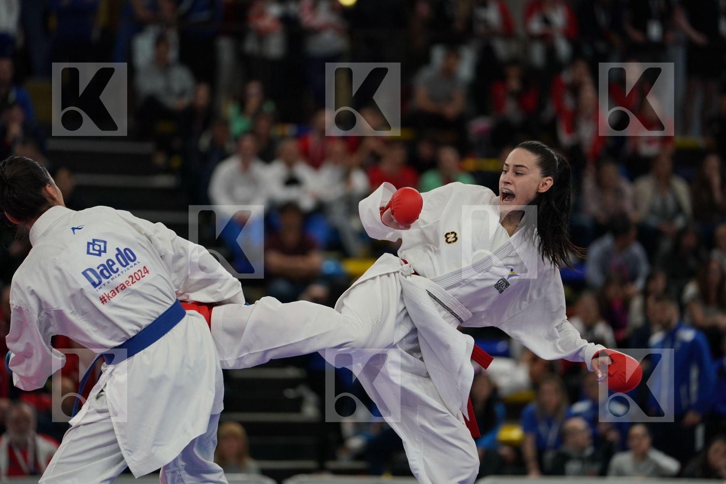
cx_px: 363
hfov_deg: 10.3
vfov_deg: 6.9
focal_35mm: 200
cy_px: 242
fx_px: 4033
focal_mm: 200
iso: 1600
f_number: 2.8
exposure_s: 1/1000
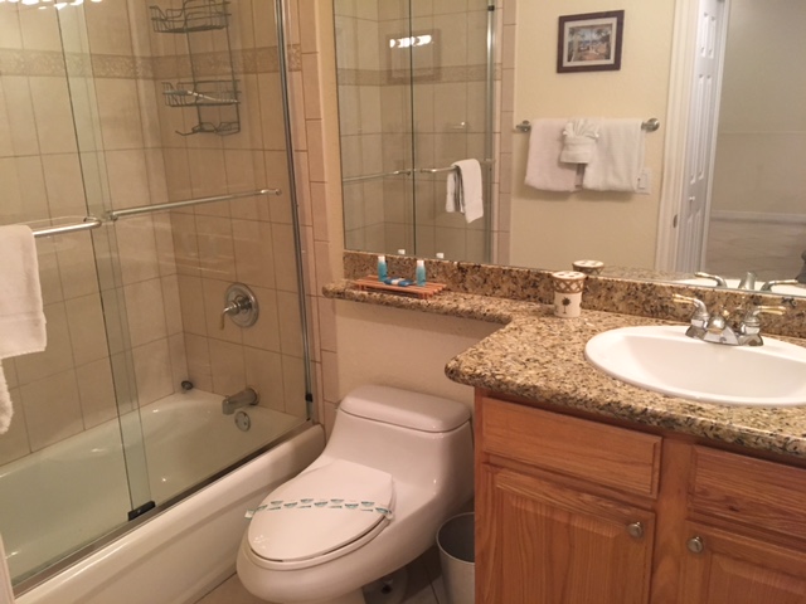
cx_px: 403
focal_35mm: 29
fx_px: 675
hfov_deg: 61.7
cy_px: 302
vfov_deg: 48.2
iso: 125
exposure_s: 1/30
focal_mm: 4.15
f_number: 2.2
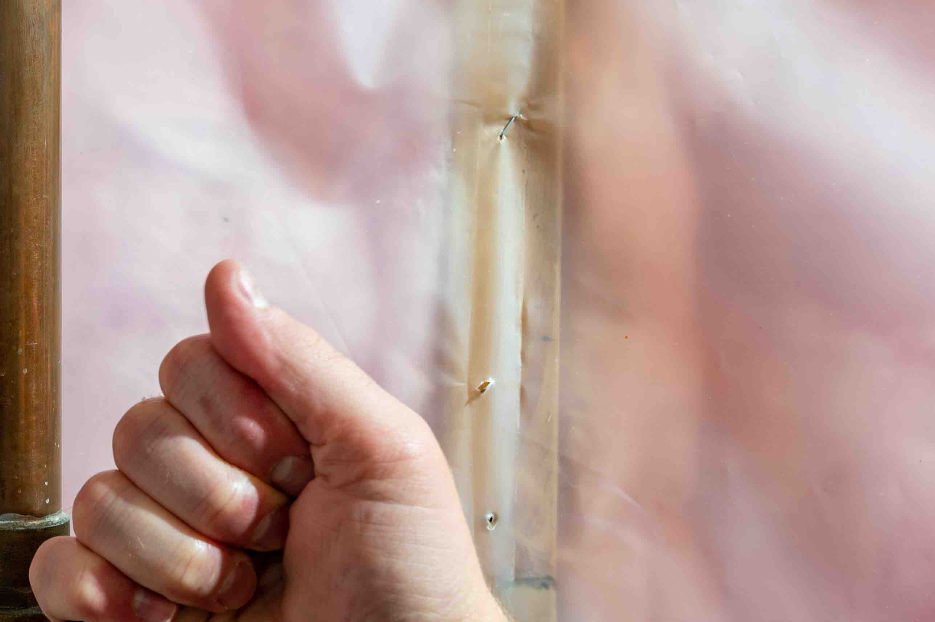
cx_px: -34
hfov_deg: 27.7
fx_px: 1765
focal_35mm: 68
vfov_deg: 19.9
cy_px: 204
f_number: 8
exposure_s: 6
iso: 100
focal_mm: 29
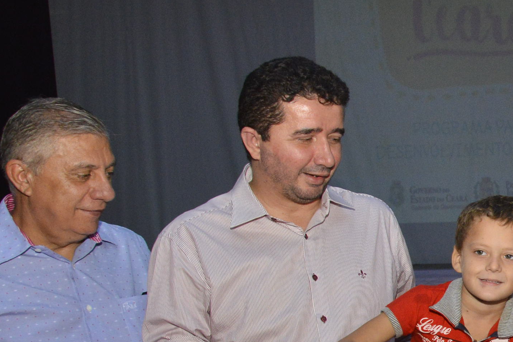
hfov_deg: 24.4
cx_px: 598
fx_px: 1083
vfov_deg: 17.7
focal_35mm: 76
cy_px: 305
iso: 1600
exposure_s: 1/200
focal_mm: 24
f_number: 8
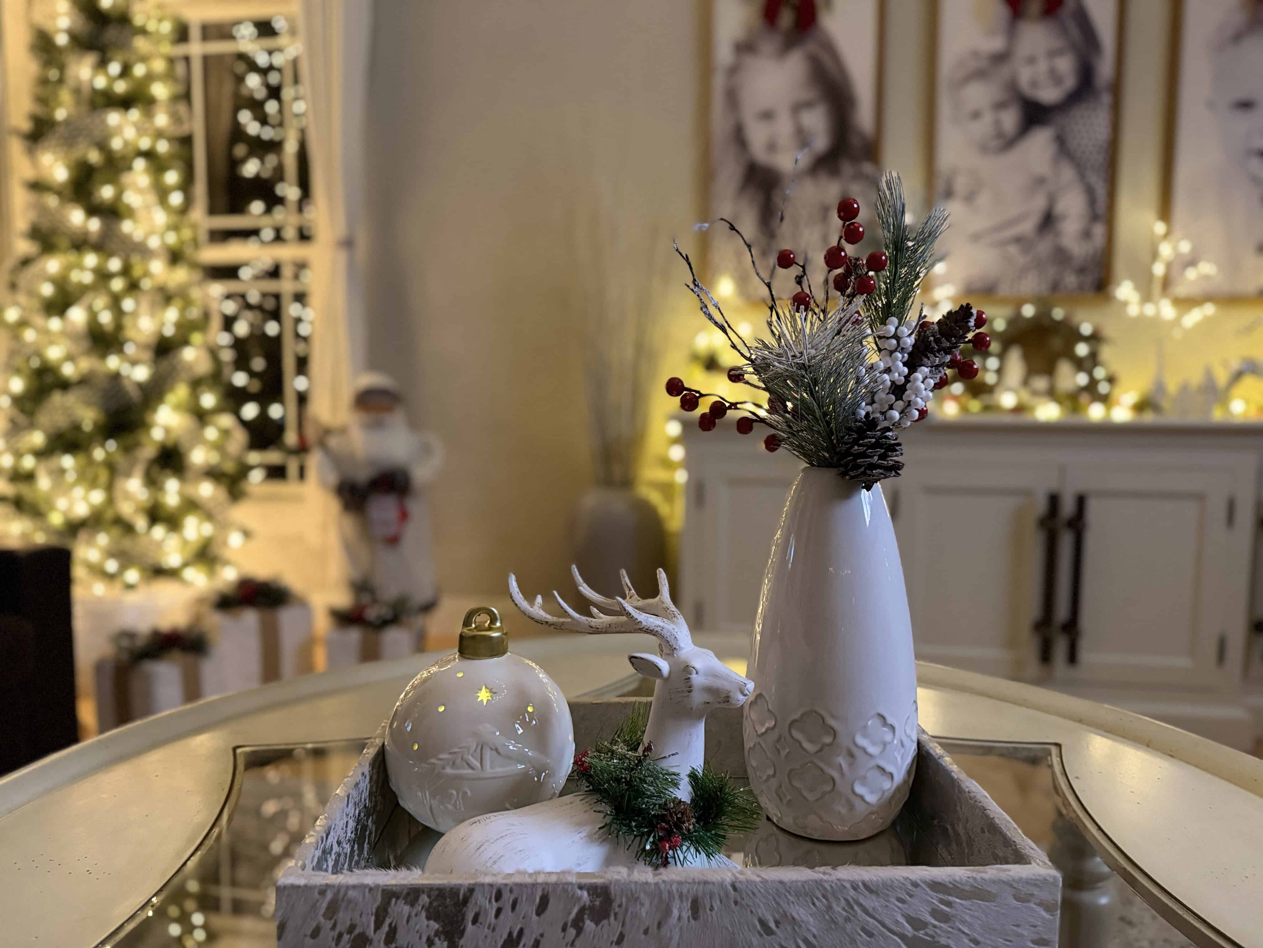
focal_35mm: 24
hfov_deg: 71.6
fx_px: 876
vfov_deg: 56.8
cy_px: 474
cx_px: 632
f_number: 1.8
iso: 1000
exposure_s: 1/30
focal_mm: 6.8
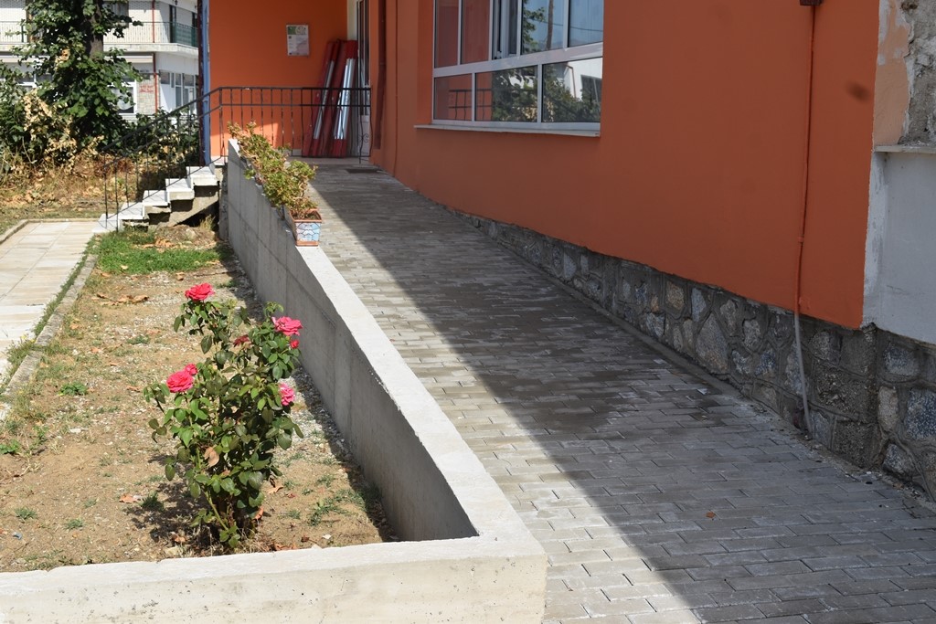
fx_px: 1326
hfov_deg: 38.9
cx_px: 468
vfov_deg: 26.5
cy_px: 312
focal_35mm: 51
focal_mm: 34
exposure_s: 1/320
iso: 100
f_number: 9
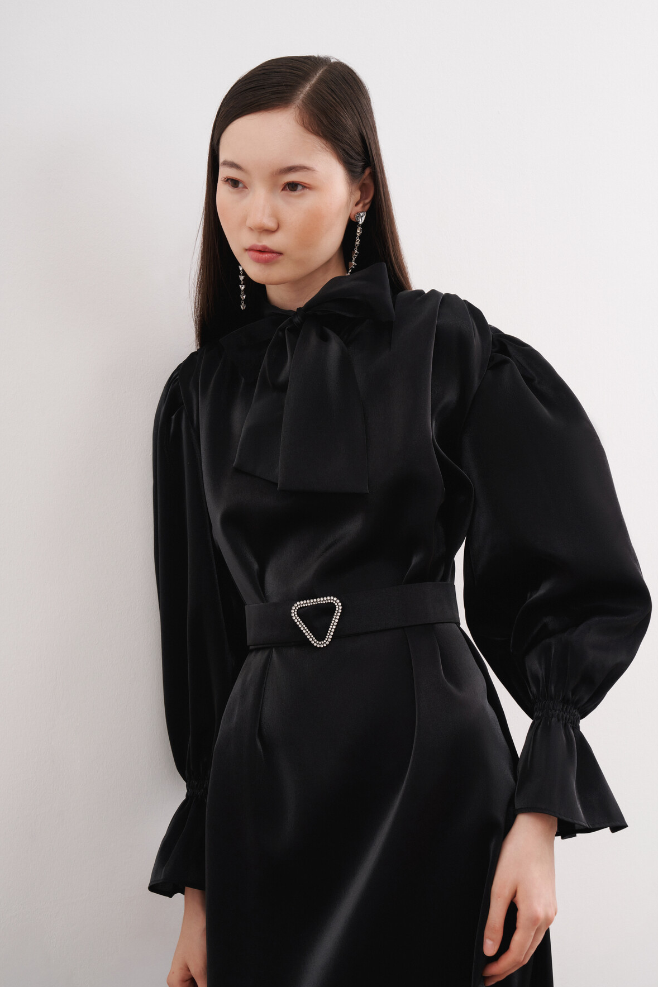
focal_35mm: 55
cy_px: 487
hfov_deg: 24.6
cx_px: 326
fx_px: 1508
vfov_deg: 36.2
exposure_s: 1/160
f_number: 11
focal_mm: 54
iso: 400
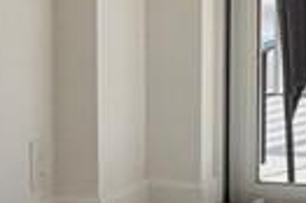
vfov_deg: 6.4
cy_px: -63
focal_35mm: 211
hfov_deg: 8.5
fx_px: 1791
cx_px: 843
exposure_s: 1/286
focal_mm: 5.96
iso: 50
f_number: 1.6
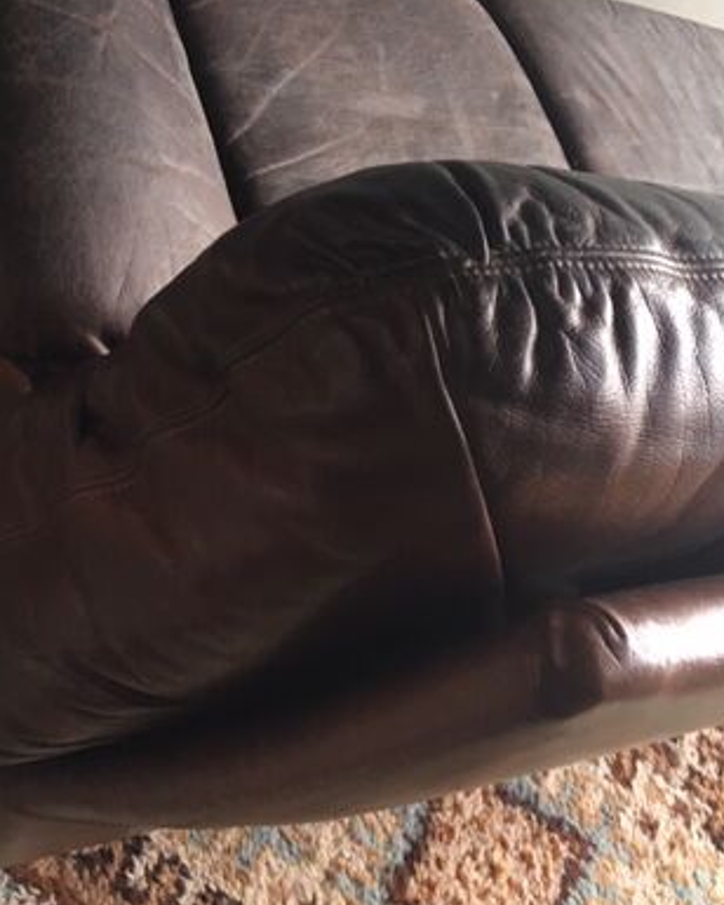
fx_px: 1259
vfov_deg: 38.6
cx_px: 301
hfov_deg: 32.0
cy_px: 240
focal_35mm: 47
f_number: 2.2
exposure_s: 1/33
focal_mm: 4.15
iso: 100
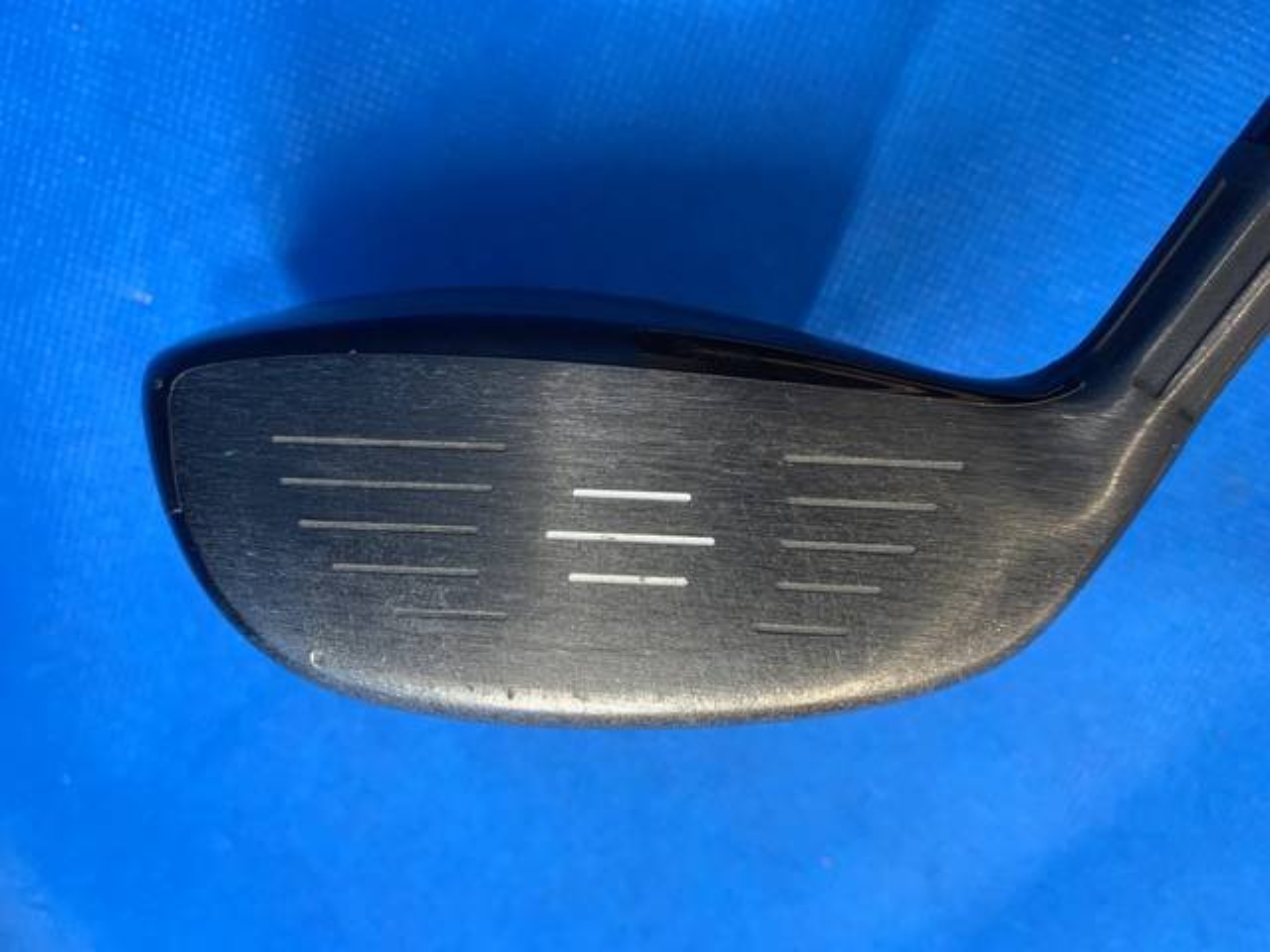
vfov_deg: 53.1
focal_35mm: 26
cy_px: 476
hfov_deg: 67.3
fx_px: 954
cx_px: 635
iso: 200
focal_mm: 4.25
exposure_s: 1/60
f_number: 1.8
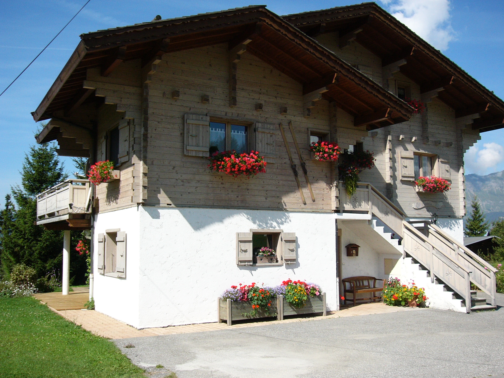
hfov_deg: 52.6
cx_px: 252
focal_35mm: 35
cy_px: 189
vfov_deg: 40.7
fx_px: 510
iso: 100
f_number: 8
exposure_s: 1/250
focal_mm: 5.8
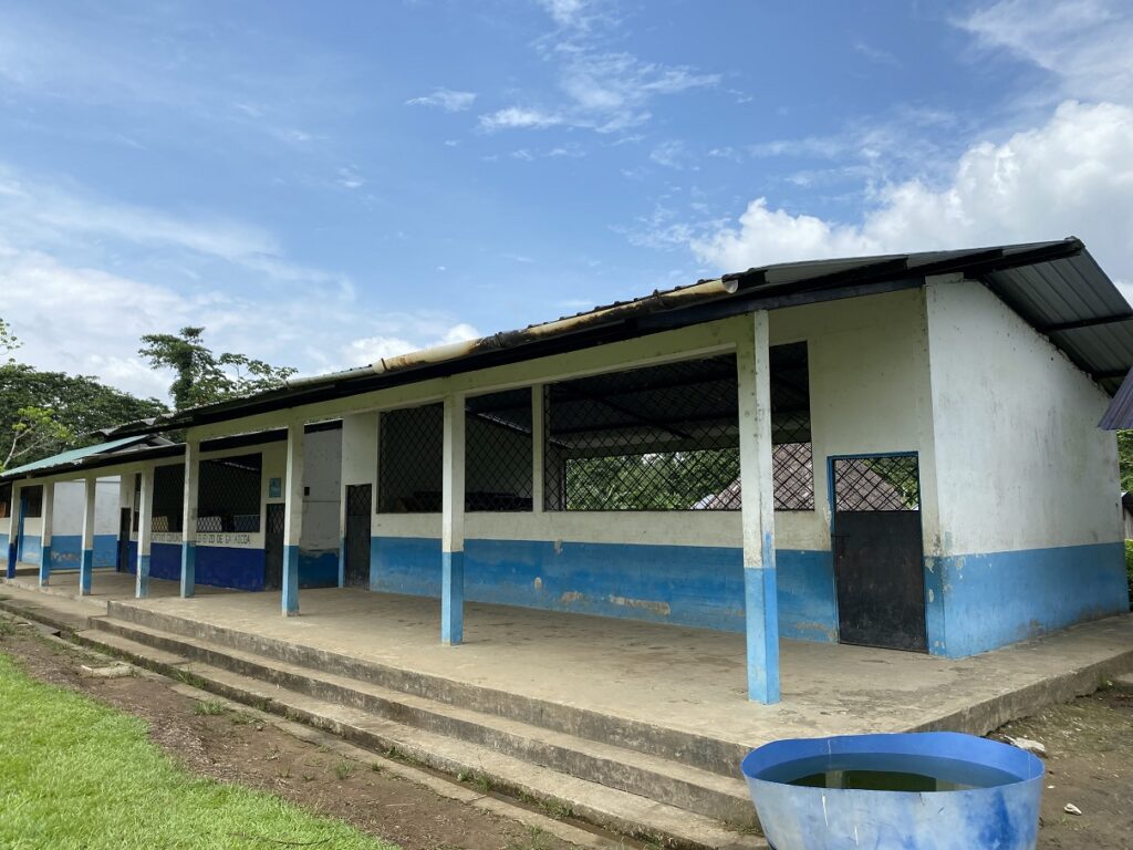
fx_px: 851
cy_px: 425
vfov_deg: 53.1
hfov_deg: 67.3
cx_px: 566
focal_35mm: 26
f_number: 1.8
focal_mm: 4.25
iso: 32
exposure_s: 1/3040
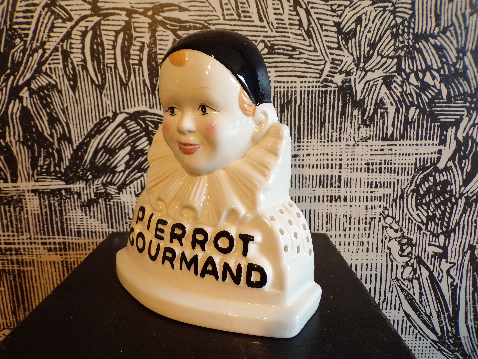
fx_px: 331
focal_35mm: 24
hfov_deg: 71.6
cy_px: 180
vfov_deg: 56.8
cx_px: 239
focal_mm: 4.3
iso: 200
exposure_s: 1/34
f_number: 3
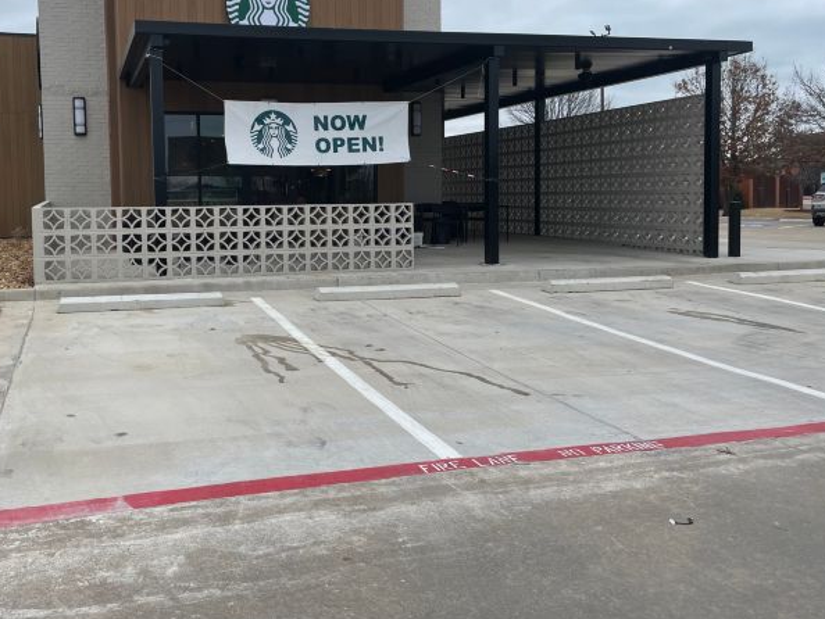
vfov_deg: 40.6
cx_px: 311
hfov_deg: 52.1
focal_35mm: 35
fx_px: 834
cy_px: 251
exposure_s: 1/2212
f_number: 1.6
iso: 32
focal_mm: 4.2
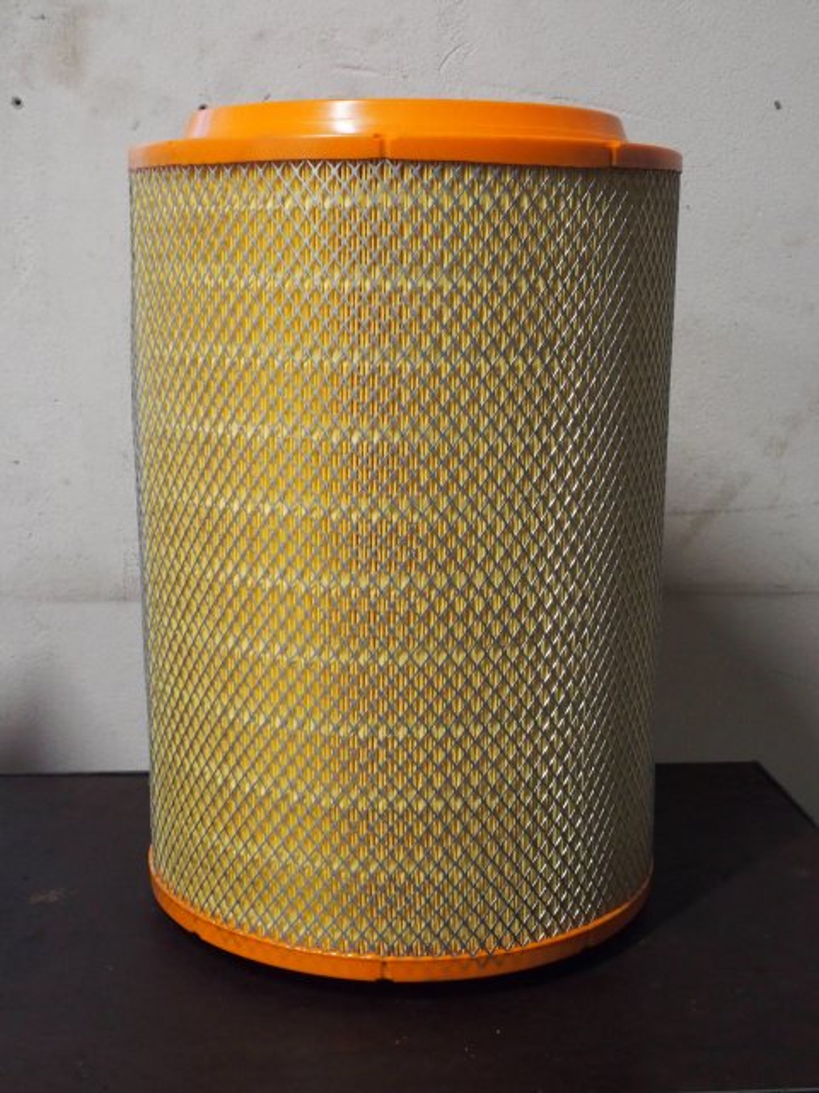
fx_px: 1451
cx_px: 410
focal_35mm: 46
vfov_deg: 41.2
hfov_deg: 31.5
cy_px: 546
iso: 800
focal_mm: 9.8
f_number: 2.8
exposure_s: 1/30
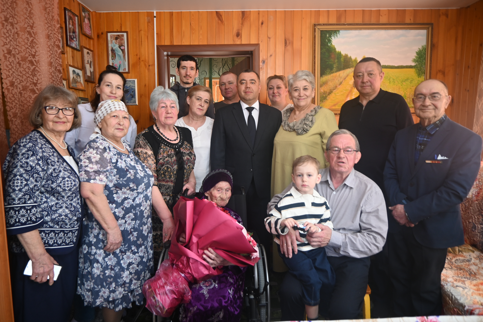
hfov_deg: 73.7
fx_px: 322
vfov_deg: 53.1
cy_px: 161
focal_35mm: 24
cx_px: 242
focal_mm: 16
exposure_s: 1/25
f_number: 3.5
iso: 320
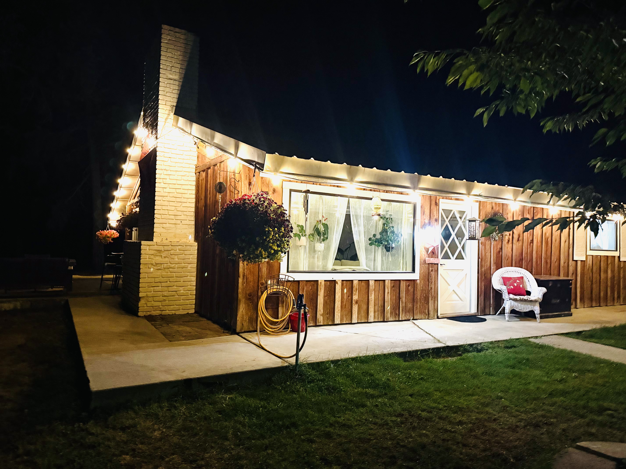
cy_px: 234
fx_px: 434
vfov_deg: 56.8
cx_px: 313
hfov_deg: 71.6
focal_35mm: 24
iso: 1250
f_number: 1.78
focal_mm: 6.76
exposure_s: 1/30
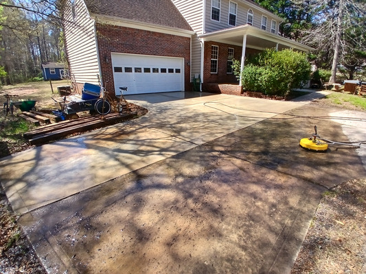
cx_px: 183
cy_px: 137
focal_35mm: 17
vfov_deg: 74.8
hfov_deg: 91.0
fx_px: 180
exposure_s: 1/441
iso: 50
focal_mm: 1.4
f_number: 2.2
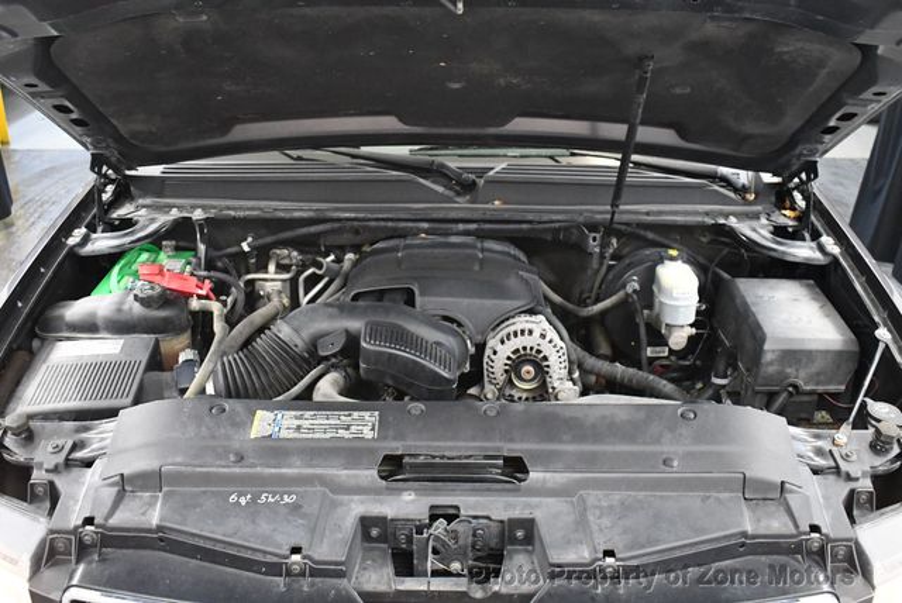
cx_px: 451
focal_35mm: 36
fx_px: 903
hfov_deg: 53.1
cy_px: 302
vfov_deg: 36.9
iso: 3200
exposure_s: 1/100
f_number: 3.5
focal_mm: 18
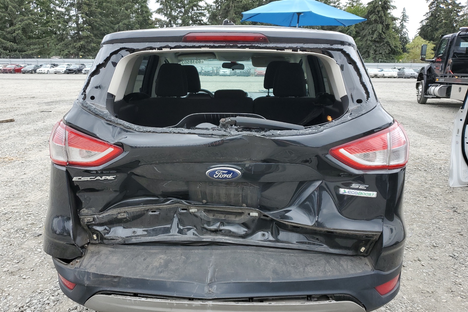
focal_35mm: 28
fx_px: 364
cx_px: 226
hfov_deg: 65.5
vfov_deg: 46.4
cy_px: 164
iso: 50
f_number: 1.5
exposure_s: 1/500
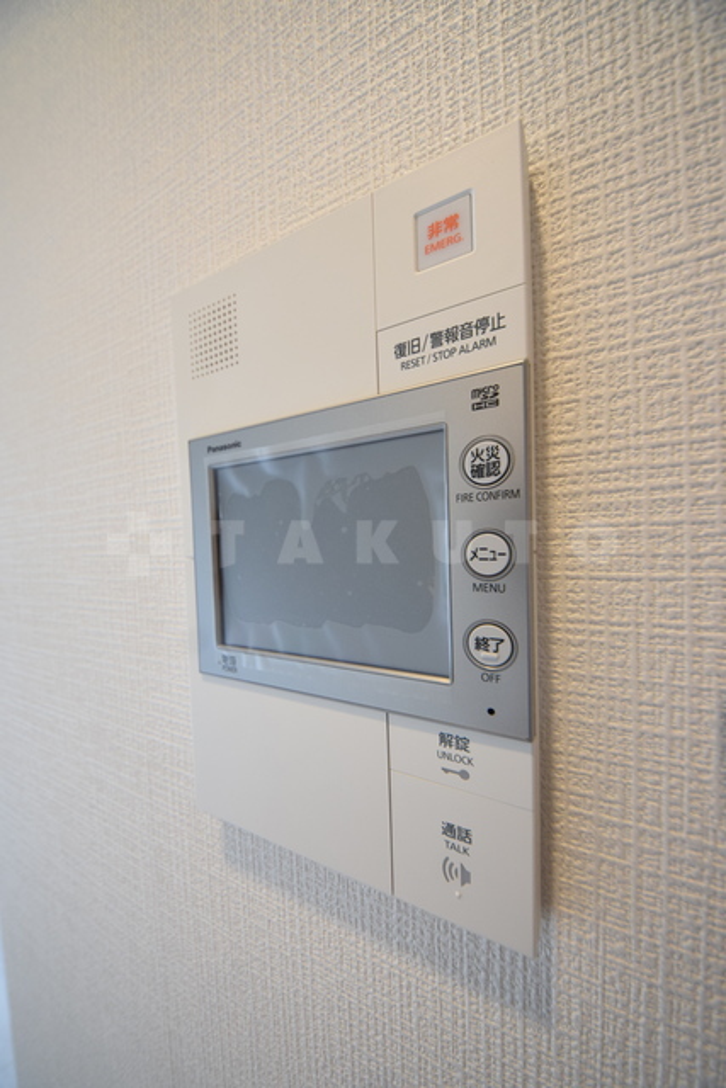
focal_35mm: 12
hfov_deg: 90.0
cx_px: 363
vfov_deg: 112.6
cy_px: 544
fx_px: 363
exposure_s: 1/60
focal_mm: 8
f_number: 4.5
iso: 800
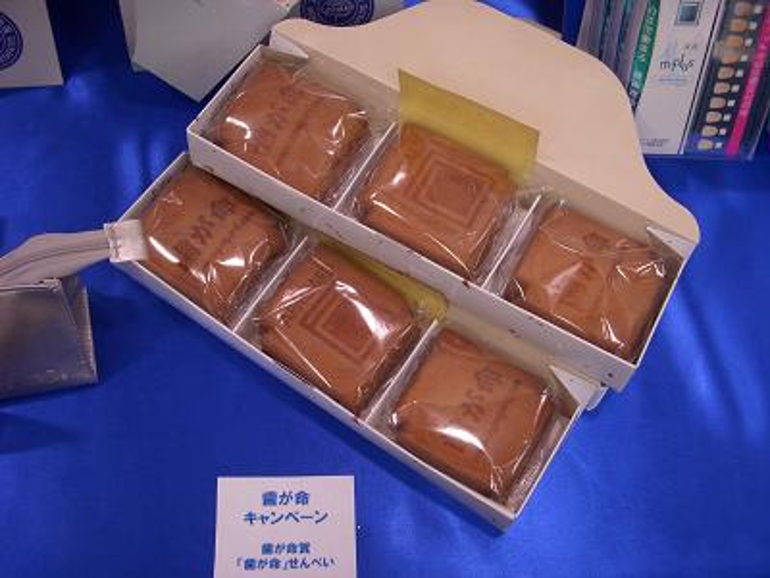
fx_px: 1045
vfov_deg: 30.9
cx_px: 385
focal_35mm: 47
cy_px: 289
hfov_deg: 40.4
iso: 100
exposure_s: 1/30
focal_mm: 7.9
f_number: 3.4
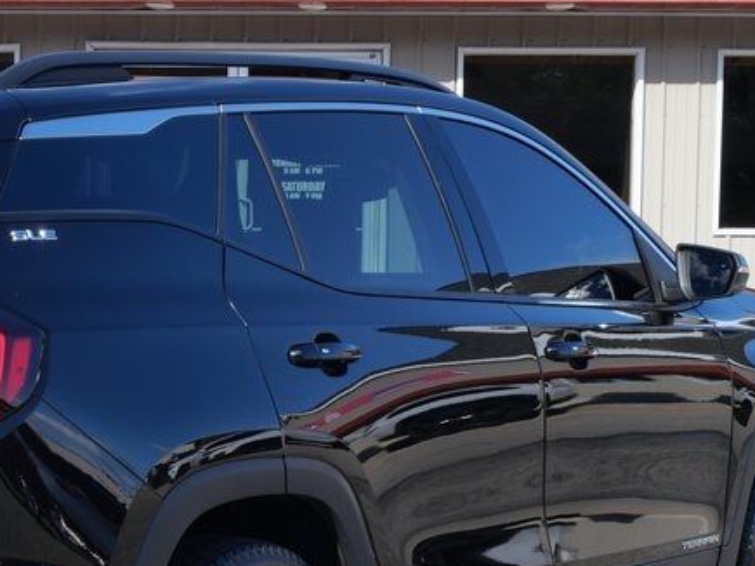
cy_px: 502
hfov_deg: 17.2
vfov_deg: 13.0
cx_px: 127
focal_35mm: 113
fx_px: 2464
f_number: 7.1
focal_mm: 24
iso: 200
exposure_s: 1/250
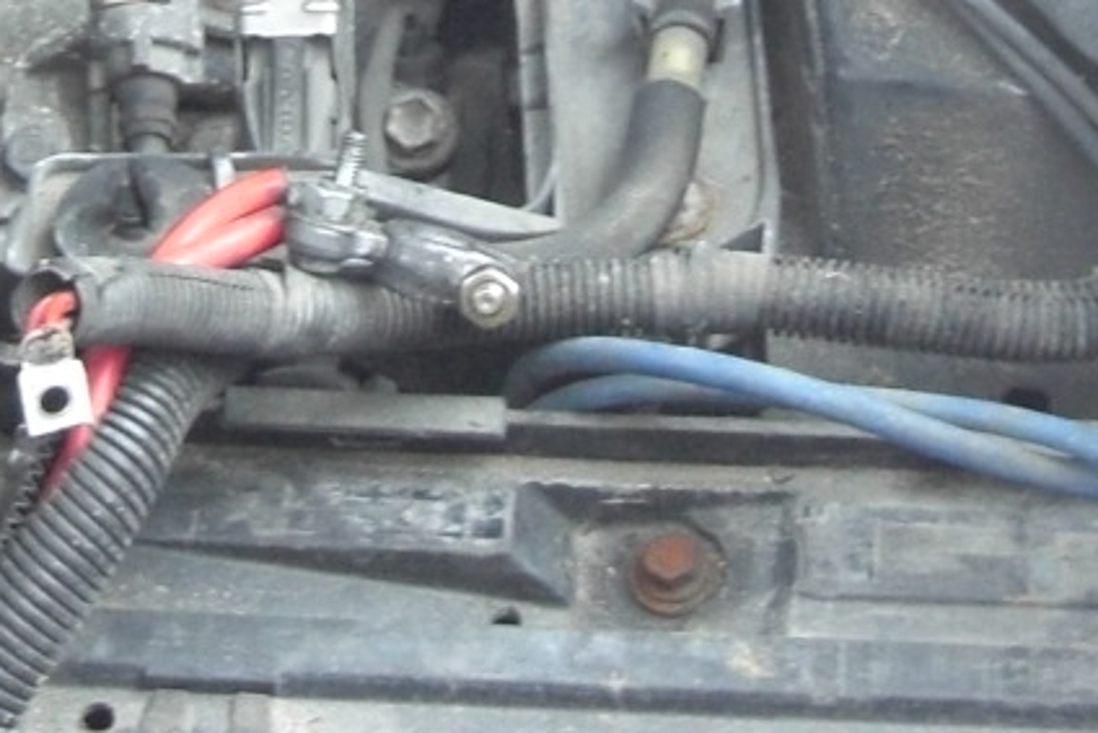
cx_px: 401
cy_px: -329
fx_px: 4546
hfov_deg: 13.8
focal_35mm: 149
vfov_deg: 9.0
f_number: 2.8
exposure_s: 1/80
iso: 400
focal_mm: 7.9
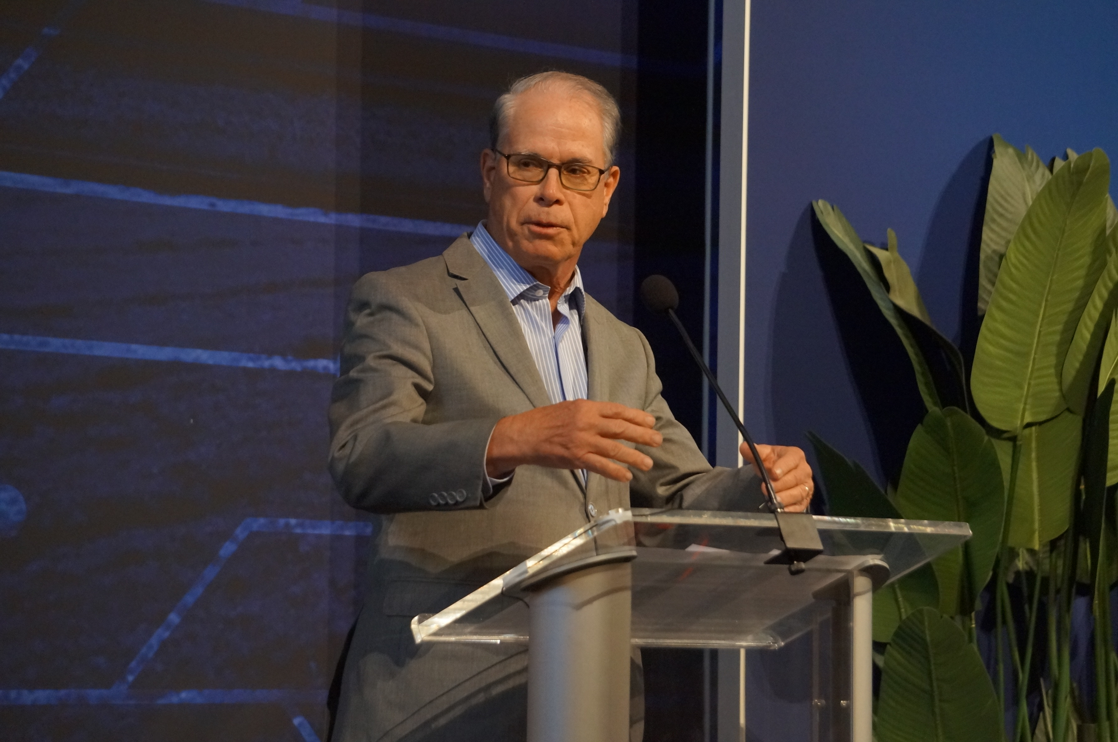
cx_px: 559
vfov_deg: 8.9
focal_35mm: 154
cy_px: 371
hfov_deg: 13.3
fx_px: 4791
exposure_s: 1/125
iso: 3200
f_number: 5.6
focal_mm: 103
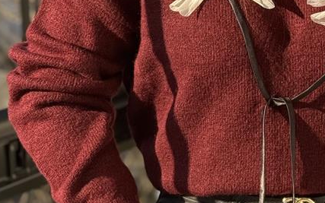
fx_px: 1408
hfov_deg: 13.0
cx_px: 297
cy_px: 73
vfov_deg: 8.2
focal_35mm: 159
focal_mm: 6.76
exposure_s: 1/527
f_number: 1.78
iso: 64
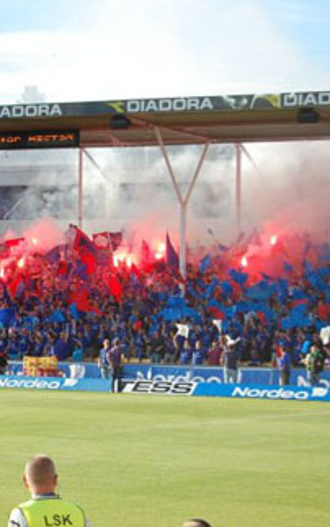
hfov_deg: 8.8
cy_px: 228
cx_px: -94
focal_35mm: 147
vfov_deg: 14.2
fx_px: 2113
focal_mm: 55
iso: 200
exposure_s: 1/160
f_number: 6.3
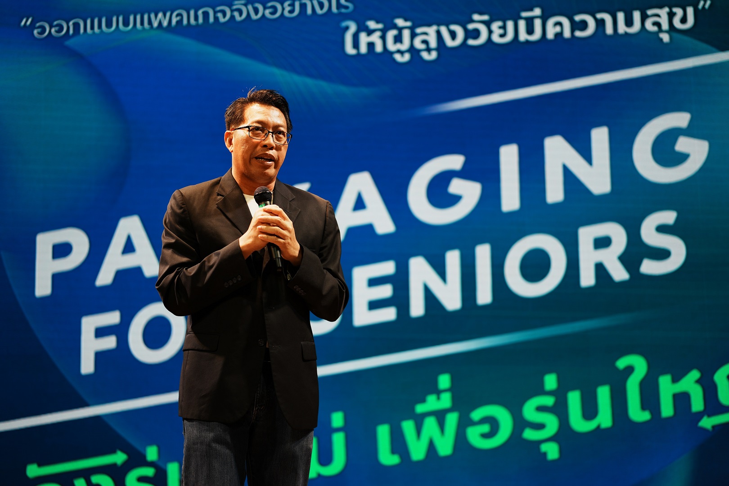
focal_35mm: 85
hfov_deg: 23.9
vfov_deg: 16.1
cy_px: 243
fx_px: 1721
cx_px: 364
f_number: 1.8
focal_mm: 85
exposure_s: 1/100
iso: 100
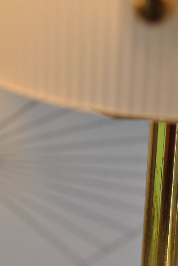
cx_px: 173
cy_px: 297
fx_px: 961
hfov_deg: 10.5
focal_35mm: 130
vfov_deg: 15.3
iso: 180
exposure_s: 1/125
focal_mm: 36
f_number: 5.6
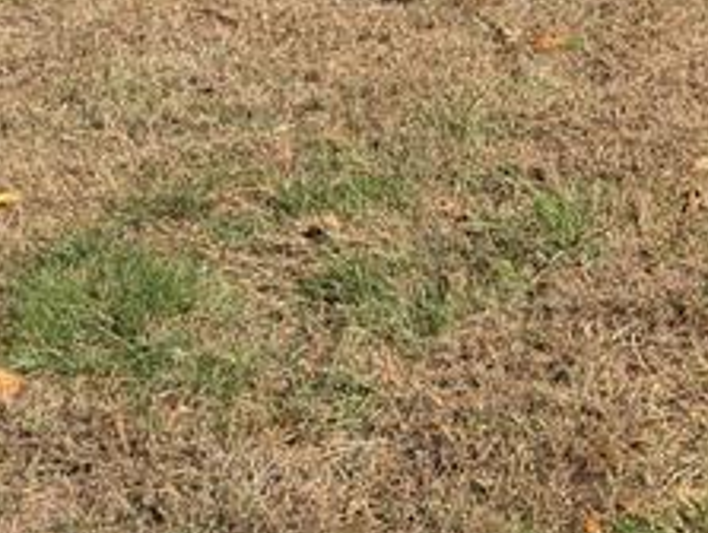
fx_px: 2253
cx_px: 1245
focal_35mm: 110
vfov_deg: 12.0
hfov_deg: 15.5
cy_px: -533
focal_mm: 6.81
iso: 48
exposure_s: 1/2976
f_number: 1.85
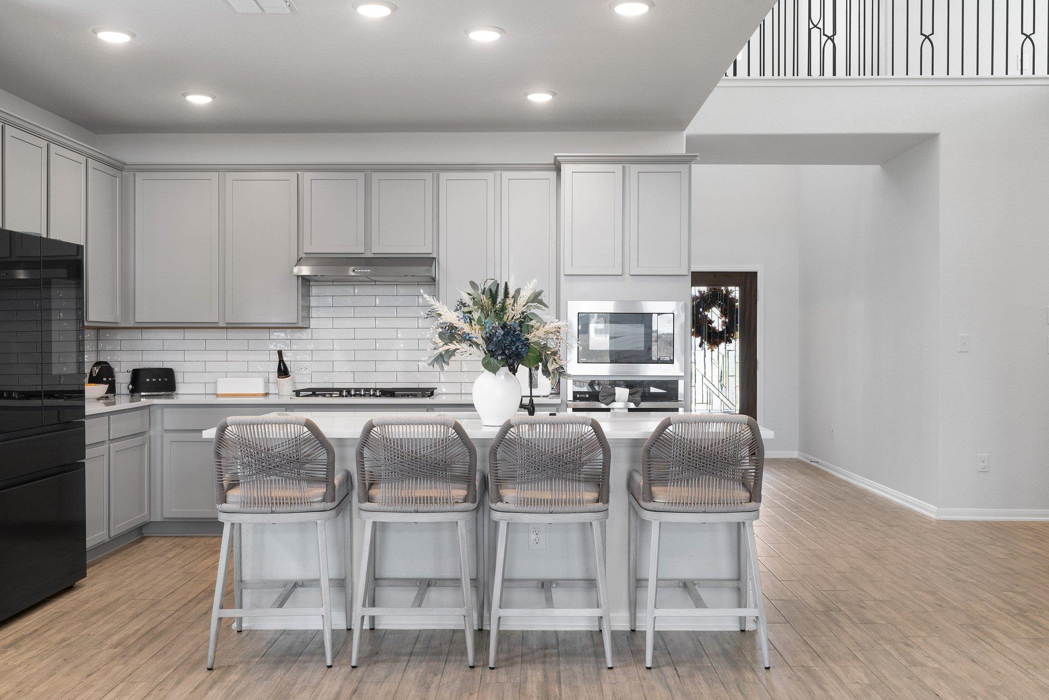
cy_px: 350
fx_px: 1020
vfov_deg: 37.9
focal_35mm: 35
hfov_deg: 54.4
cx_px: 524
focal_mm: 35
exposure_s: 1/30
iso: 2000
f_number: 8
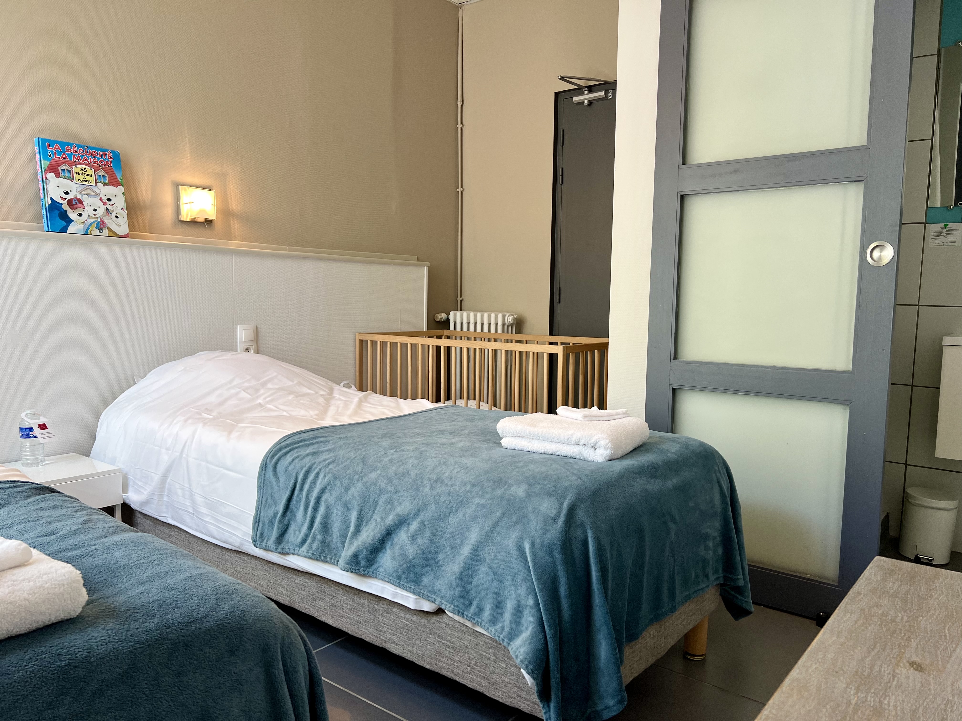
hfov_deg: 67.3
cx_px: 481
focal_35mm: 26
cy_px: 360
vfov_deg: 53.1
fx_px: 723
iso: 80
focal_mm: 5.7
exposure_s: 1/100
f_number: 1.5
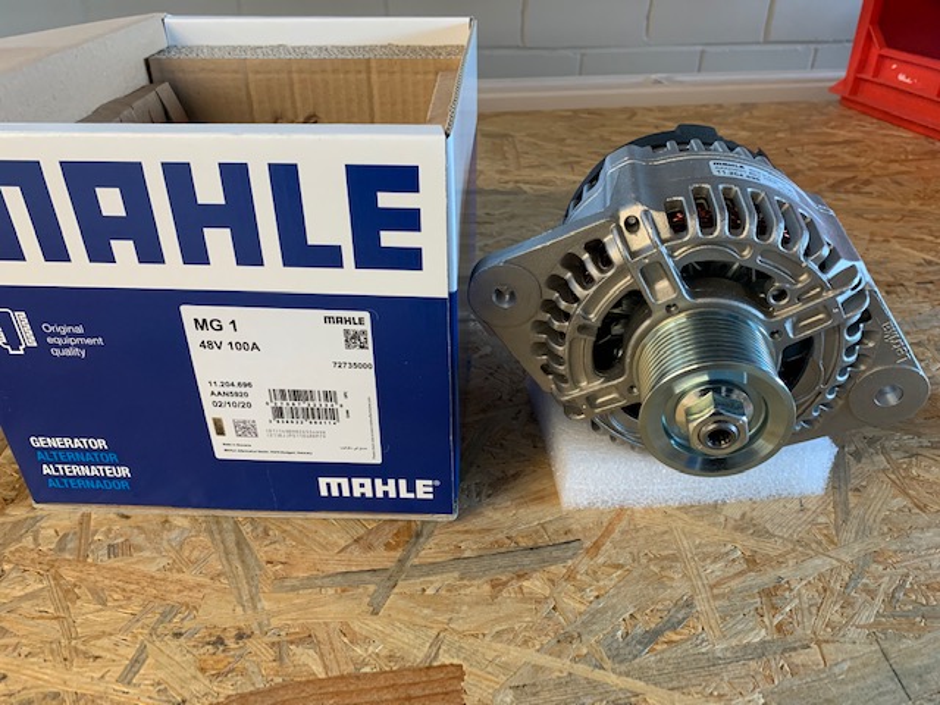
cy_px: 352
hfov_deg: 67.3
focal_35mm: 26
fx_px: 706
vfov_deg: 53.1
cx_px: 470
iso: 250
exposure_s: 1/50
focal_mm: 4.25
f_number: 1.8
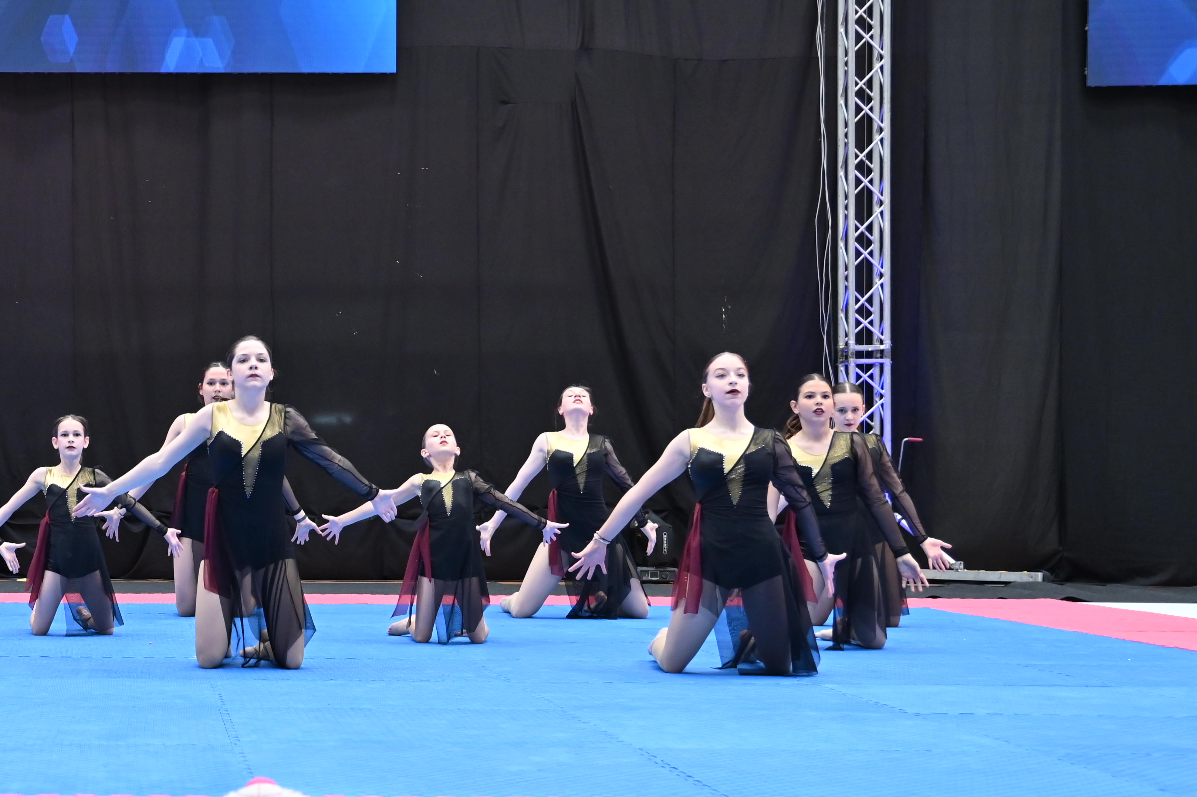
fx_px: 2359
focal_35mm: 71
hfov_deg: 27.5
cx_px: 121
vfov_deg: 19.2
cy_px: 434
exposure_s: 1/640
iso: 1600
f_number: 4
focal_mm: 38
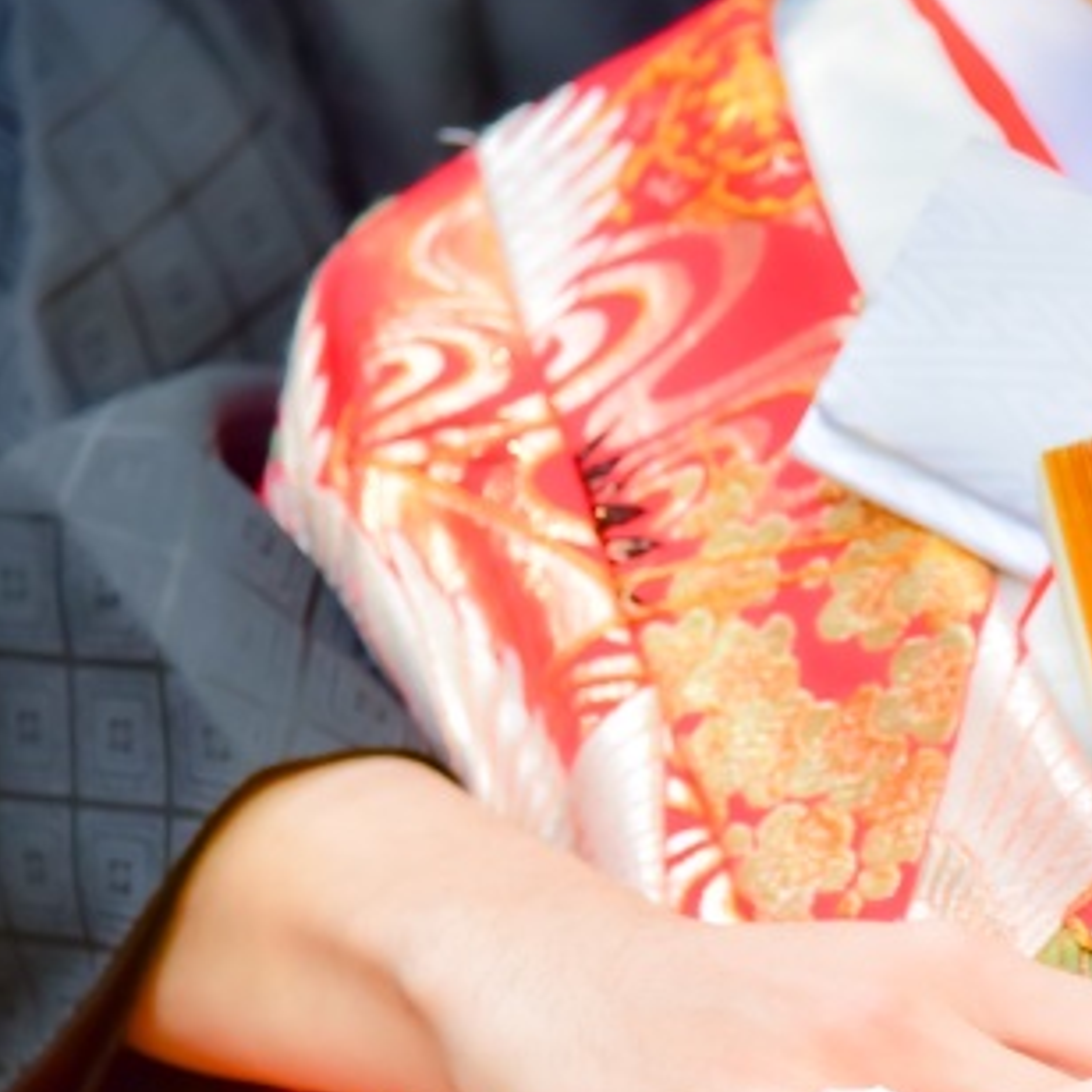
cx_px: 1149
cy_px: 897
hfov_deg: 6.6
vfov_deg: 6.6
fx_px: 9458
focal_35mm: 265
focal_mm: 120
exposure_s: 1/250
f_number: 4
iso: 800
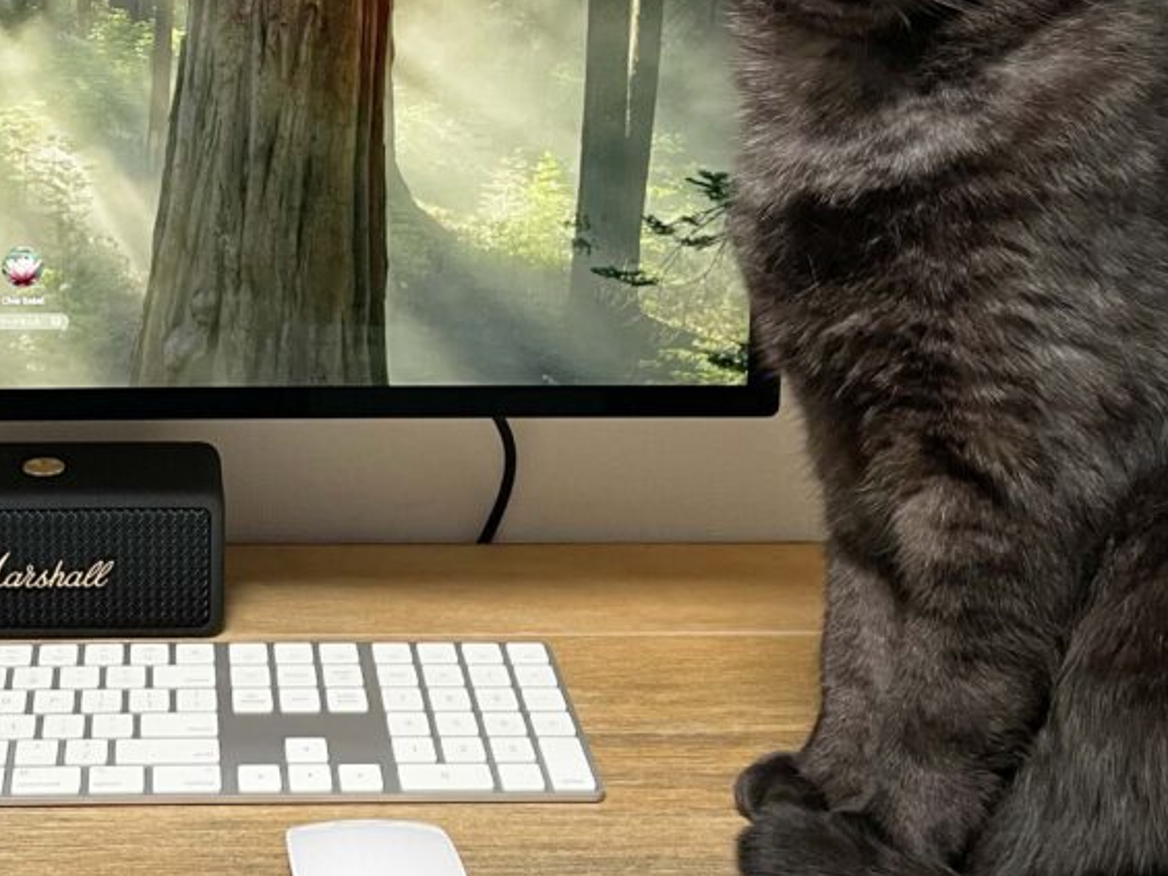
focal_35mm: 59
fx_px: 1991
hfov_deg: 31.9
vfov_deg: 24.5
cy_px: 188
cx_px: 242
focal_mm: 4.2
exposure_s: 1/50
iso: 160
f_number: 1.6
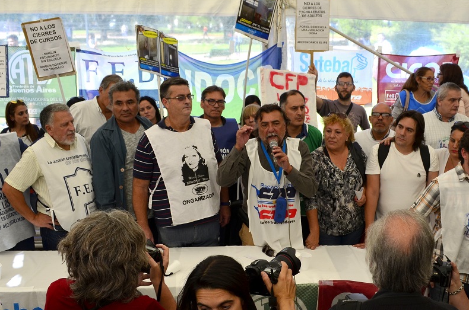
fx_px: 533
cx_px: 274
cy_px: 170
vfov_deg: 32.5
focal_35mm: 41
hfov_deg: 47.3
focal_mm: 18
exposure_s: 1/320
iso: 250
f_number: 6.3
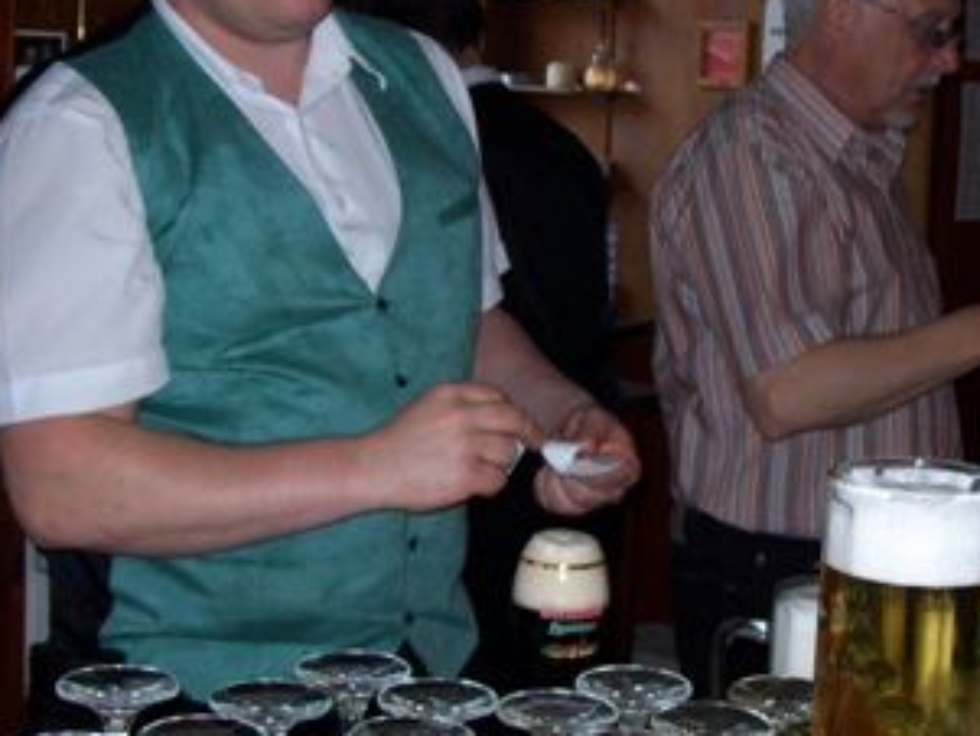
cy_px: 195
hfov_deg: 28.9
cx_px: 593
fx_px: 1898
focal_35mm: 67
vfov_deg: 21.8
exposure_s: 1/73.6
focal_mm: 7.6
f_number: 3
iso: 80
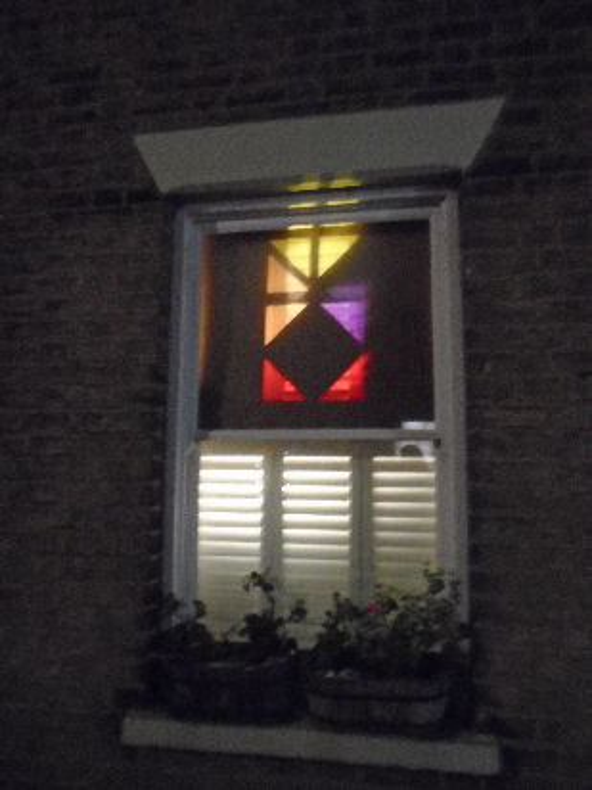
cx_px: 296
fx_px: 593
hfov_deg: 53.1
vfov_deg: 67.3
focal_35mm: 26
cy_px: 395
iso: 800
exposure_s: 1/4
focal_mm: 4.6
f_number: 3.2
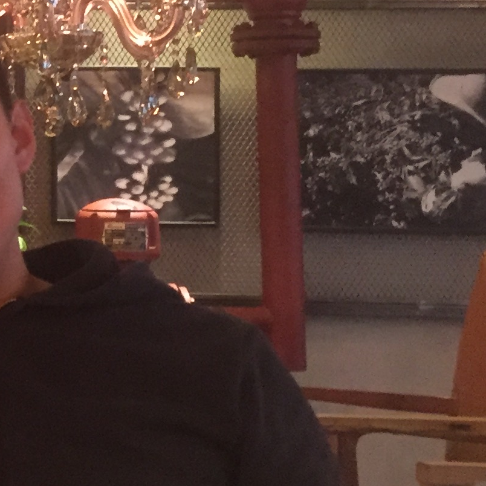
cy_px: 105
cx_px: -471
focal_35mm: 104
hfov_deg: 14.2
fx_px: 1652
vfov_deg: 16.6
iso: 500
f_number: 2.2
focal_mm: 4.15
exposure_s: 1/17
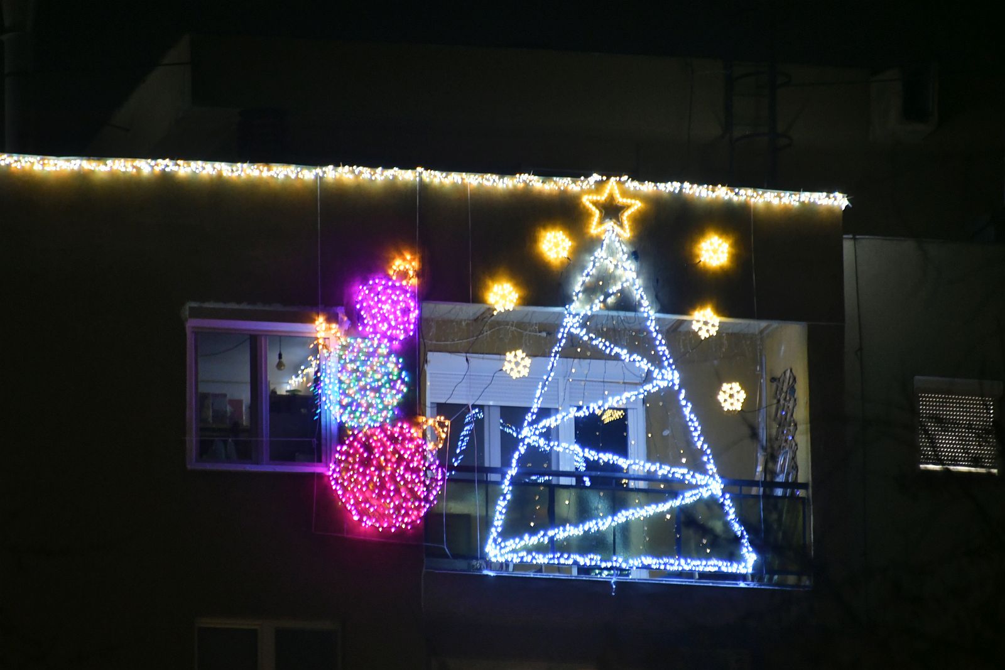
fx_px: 12563
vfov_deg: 3.1
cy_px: 335
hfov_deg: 4.6
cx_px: 502
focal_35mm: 450
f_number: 5.6
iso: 5000
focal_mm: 300
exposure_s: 1/20
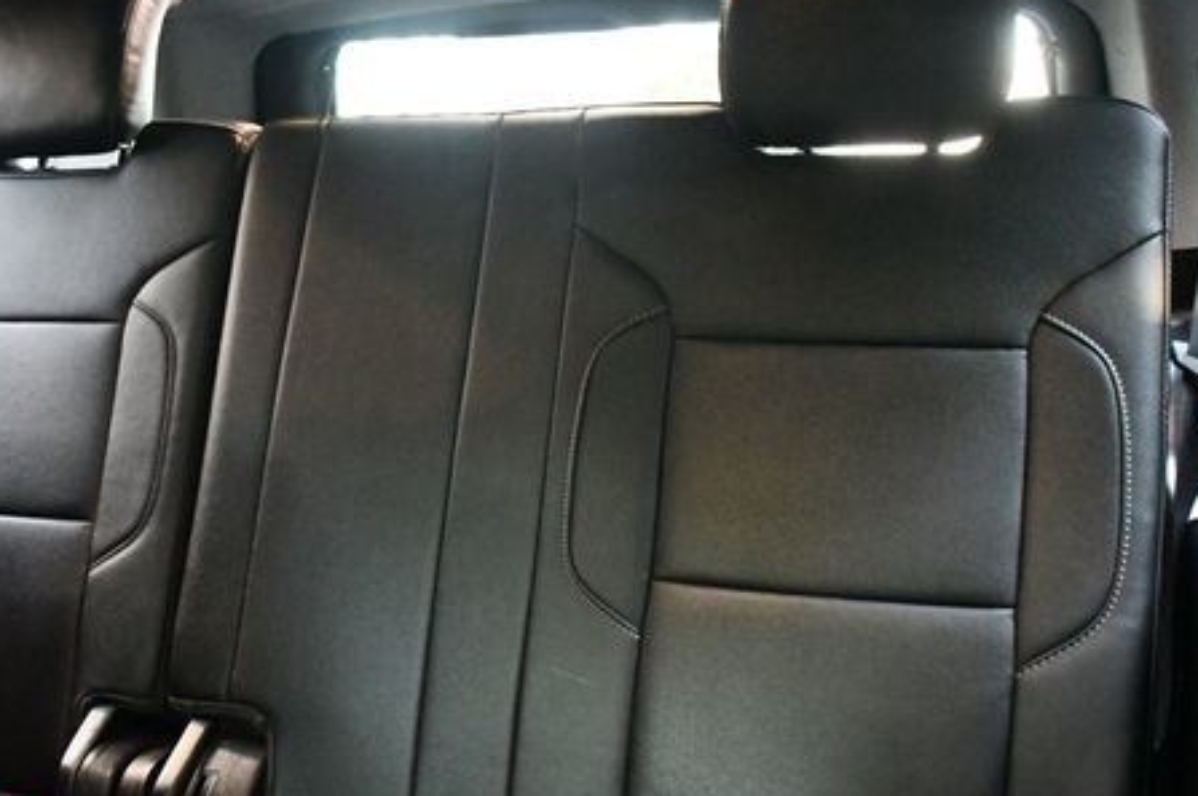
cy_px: 405
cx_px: 461
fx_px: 1429
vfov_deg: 31.1
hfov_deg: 45.2
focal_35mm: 43
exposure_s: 1/50
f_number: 3.5
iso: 12800
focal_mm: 20
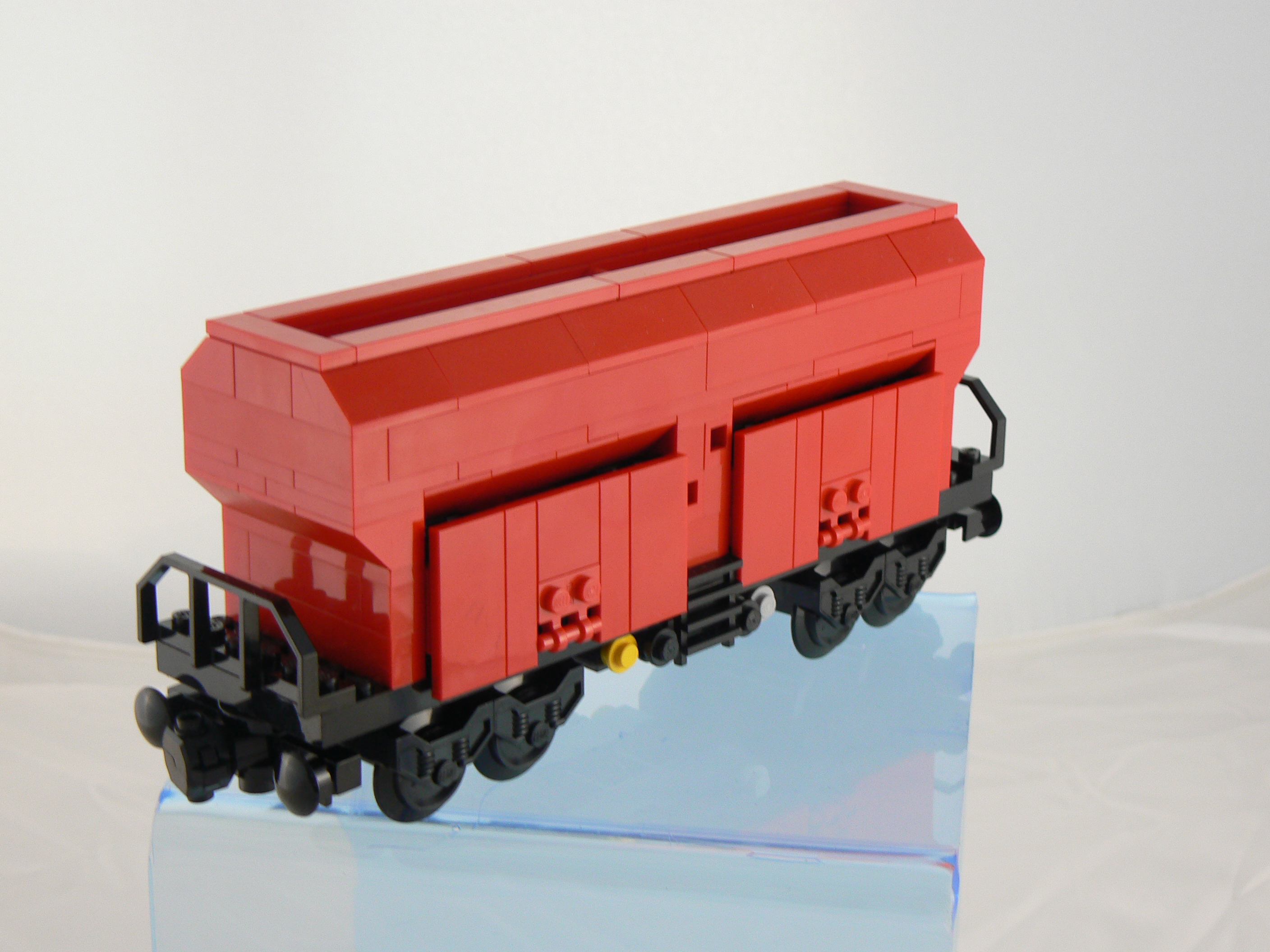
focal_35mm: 70
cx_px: 635
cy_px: 476
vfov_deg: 21.0
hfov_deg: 27.8
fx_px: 2568
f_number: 3.2
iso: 100
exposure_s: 1/30
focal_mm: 11.6
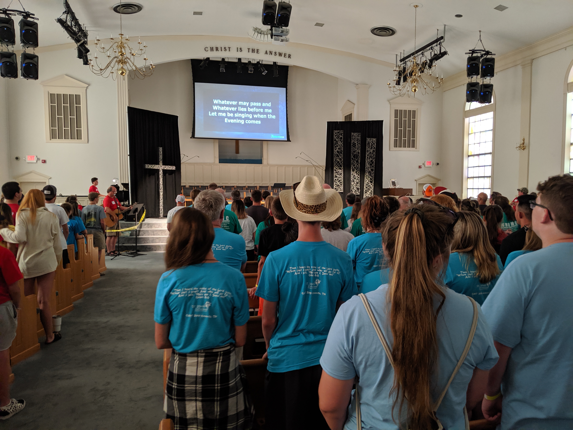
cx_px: 286
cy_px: 215
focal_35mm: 27
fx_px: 447
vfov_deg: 51.4
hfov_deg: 65.3
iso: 244
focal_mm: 4.44
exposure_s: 1/24
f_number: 1.8
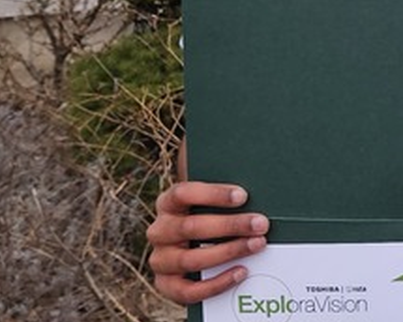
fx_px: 1276
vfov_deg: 13.9
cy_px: -80
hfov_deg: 15.5
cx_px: 718
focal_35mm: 107
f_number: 1.8
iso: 125
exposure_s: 1/207
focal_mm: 5.4
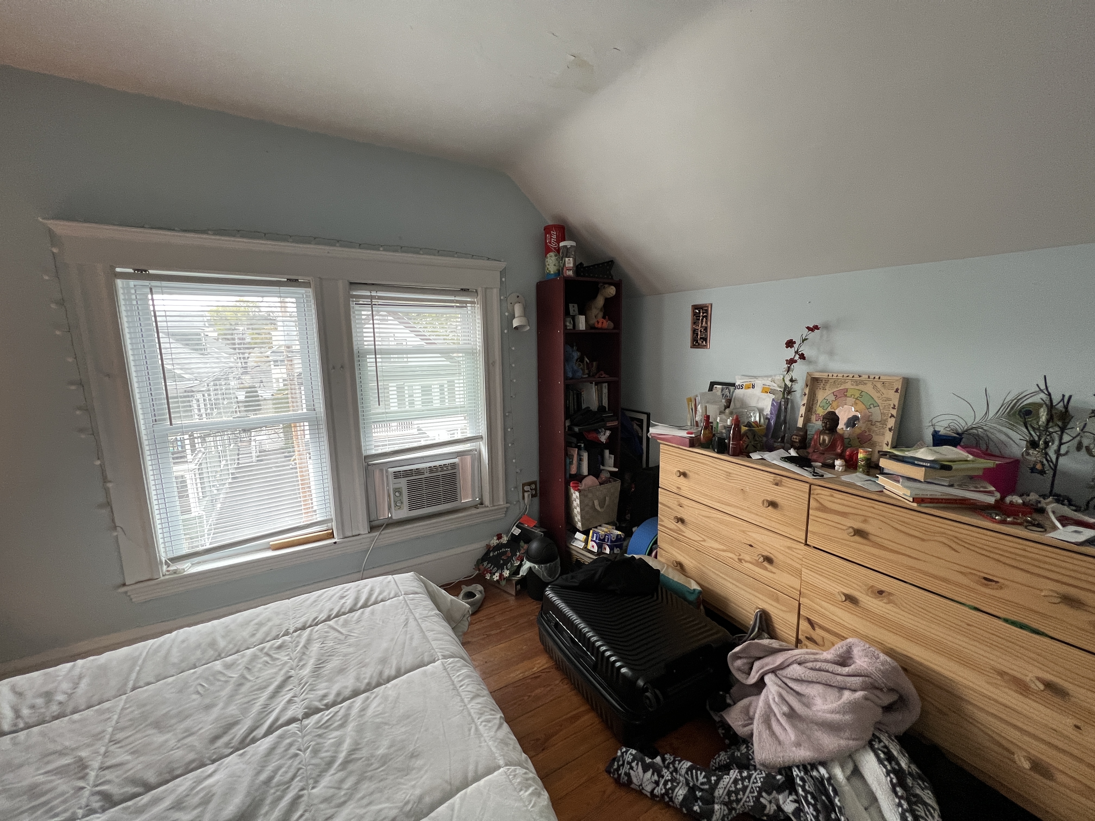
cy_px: 410
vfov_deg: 89.9
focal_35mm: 13
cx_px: 548
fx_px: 411
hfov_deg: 106.2
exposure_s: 1/120
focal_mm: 1.57
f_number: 1.8
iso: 160
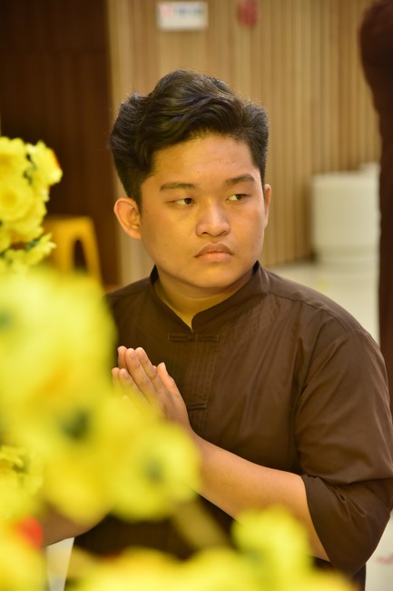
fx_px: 1638
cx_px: 196
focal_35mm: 100
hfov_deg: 13.7
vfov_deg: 20.4
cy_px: 296
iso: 1000
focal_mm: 100
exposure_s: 1/125
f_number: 4
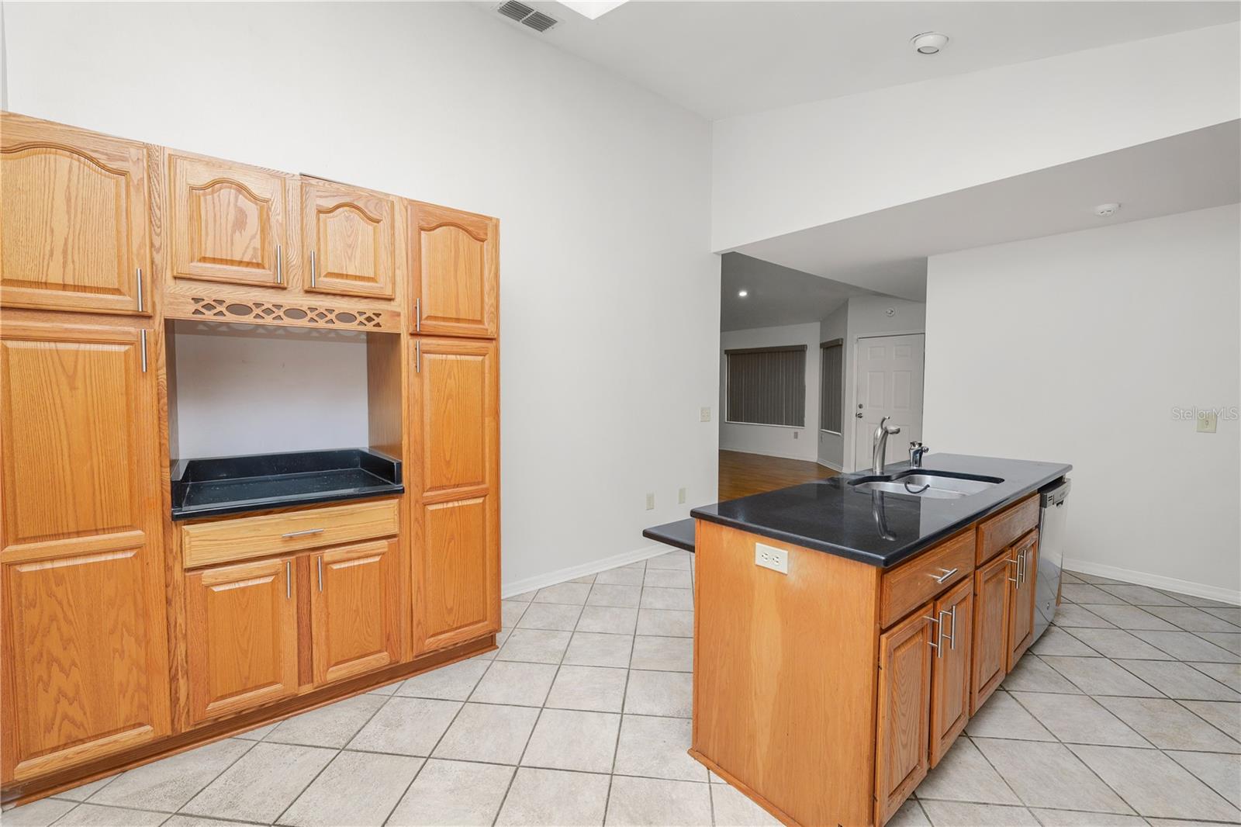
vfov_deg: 81.2
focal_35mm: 14
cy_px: 414
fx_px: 482
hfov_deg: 104.3
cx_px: 620
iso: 320
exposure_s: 1/60
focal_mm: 14
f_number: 6.3
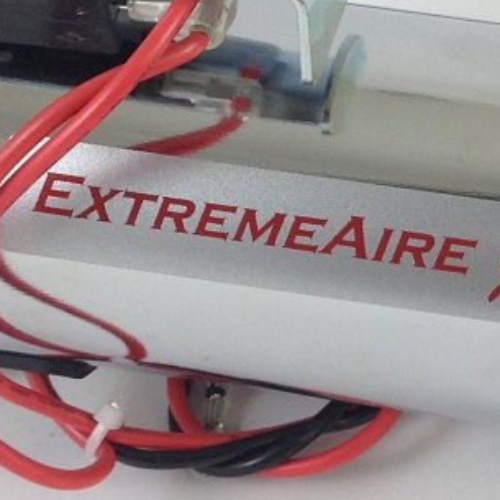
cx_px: 568
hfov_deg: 11.9
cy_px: 125
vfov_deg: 12.1
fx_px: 2353
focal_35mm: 144
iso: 80
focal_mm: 4.28
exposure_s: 1/60
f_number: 2.4
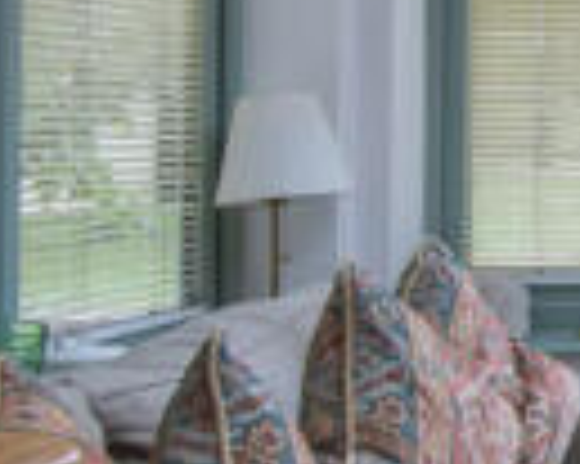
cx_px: 1259
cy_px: 119
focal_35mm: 76
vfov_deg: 20.0
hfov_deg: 16.5
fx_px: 1304
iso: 640
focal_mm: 16
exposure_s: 1/125
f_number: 8
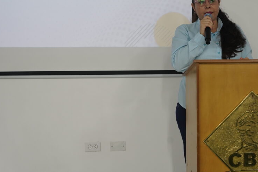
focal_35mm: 69
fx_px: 495
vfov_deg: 19.7
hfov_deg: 29.1
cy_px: 54
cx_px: 162
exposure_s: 1/160
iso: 1000
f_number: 4
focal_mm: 50
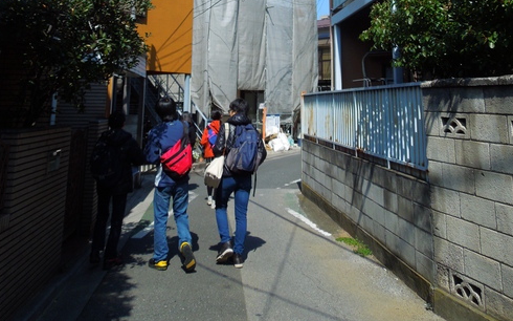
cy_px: -17
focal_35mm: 36
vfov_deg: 31.9
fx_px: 503
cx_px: 254
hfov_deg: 54.0
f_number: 3.3
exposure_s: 1/1600
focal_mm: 4.5
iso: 100
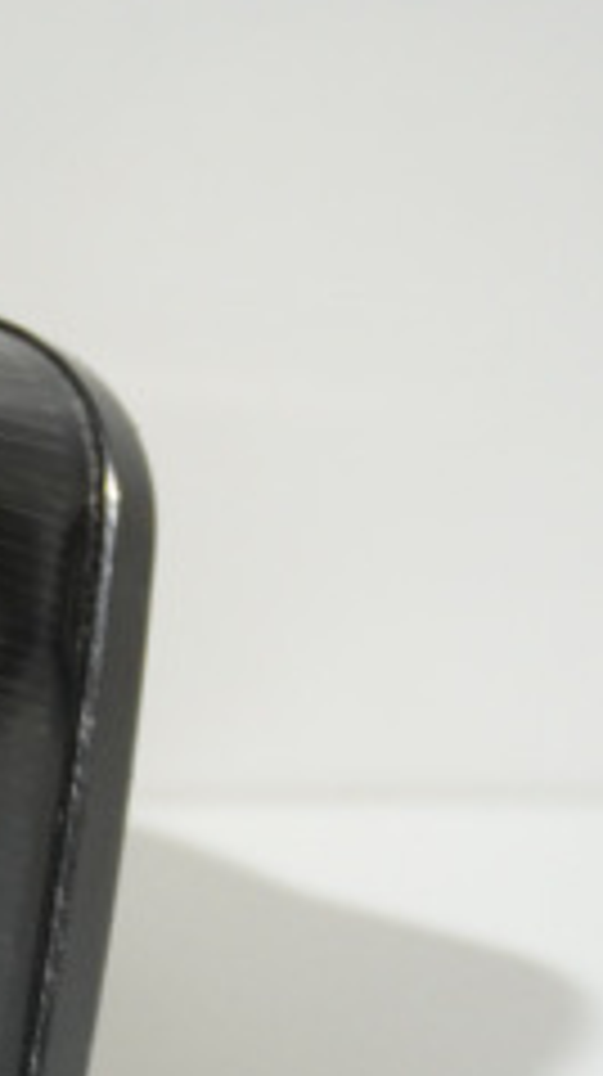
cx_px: -608
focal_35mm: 118
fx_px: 3362
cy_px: 765
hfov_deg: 9.6
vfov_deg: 18.1
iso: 800
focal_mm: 28
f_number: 4.5
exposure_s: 1/160
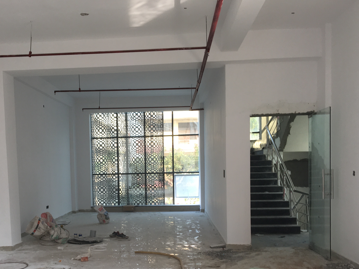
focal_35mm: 41
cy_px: 189
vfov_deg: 34.7
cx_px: 125
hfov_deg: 45.2
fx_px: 425
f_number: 2.2
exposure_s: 1/50
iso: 25
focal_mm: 4.15
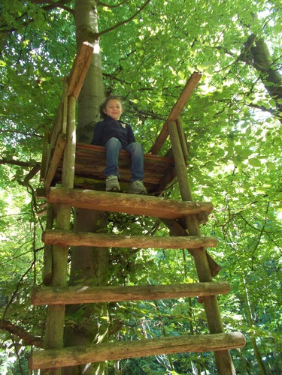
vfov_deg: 67.3
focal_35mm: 26
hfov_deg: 53.1
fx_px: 282
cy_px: 188
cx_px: 141
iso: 180
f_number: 3.2
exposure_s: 1/25
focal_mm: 4.6
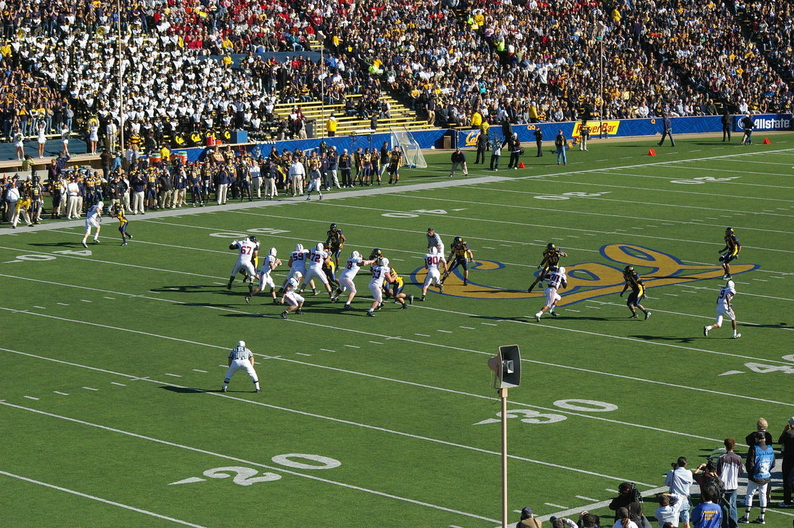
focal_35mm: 105
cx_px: 397
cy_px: 264
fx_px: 2314
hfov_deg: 19.5
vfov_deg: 13.0
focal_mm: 70
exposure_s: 1/3000
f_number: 6.7
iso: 800
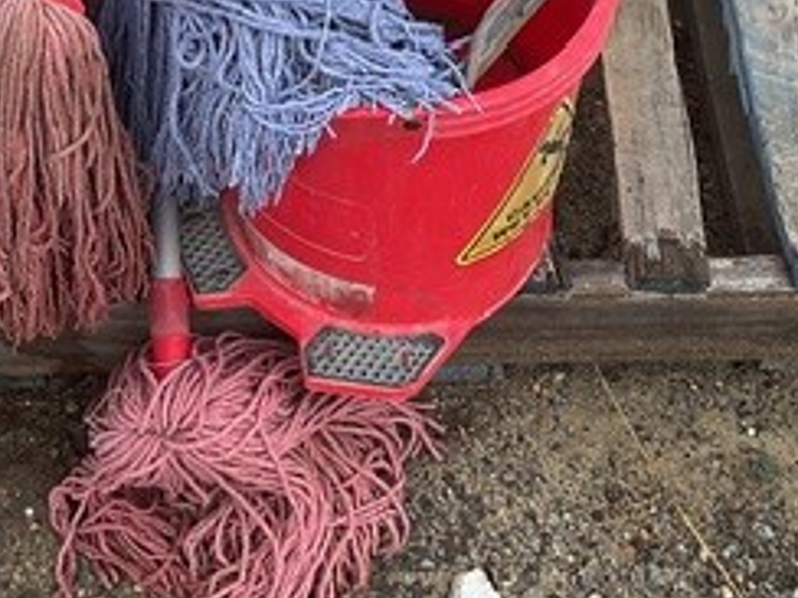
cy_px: -85
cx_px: 317
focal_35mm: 76
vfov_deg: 18.5
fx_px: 1752
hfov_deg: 25.6
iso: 16
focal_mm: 3
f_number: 1.8
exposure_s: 1/120
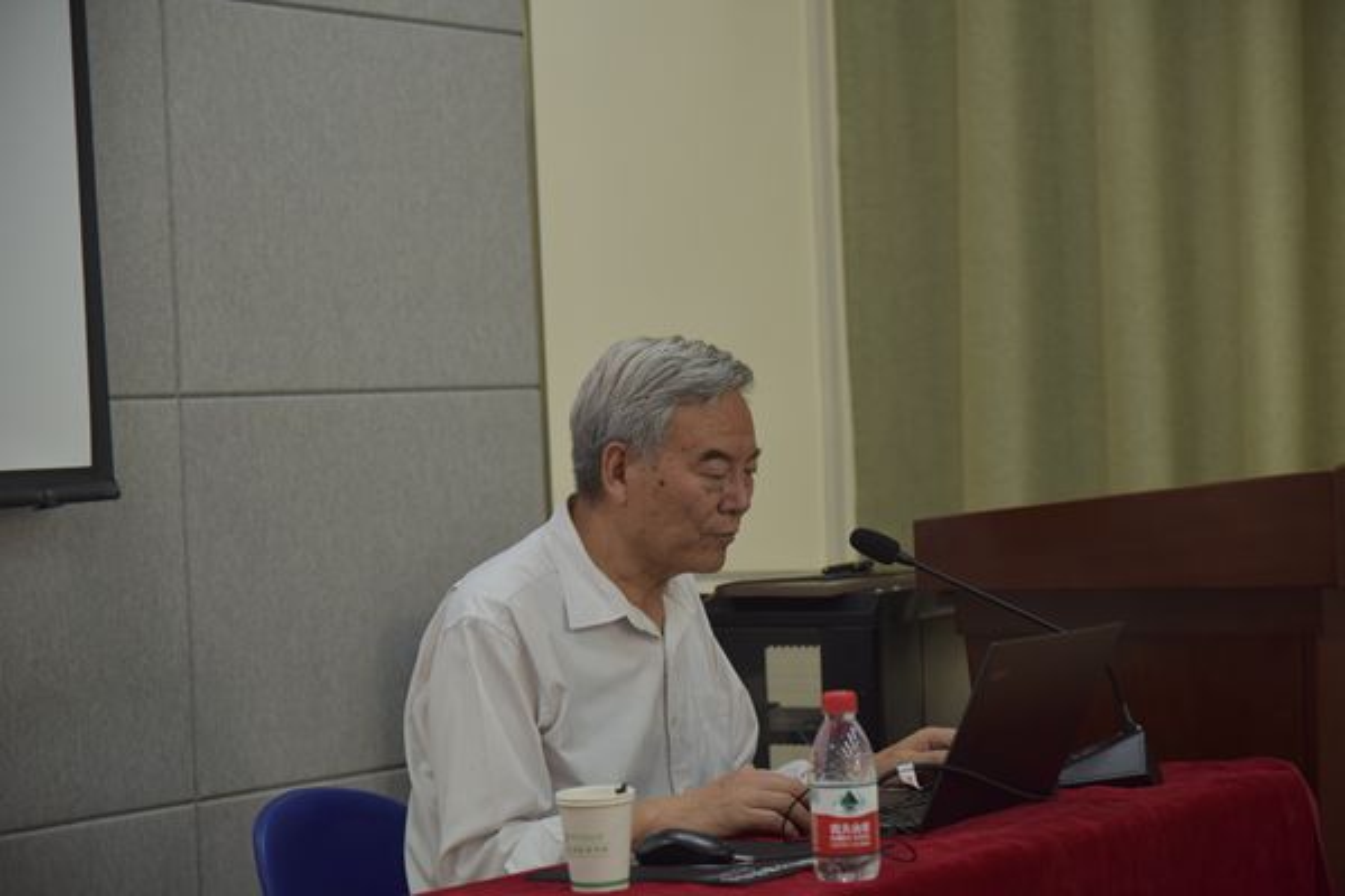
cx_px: 672
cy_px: 448
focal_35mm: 86
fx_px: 3213
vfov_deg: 15.9
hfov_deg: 23.6
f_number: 4.5
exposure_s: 1/100
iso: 500
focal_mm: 86
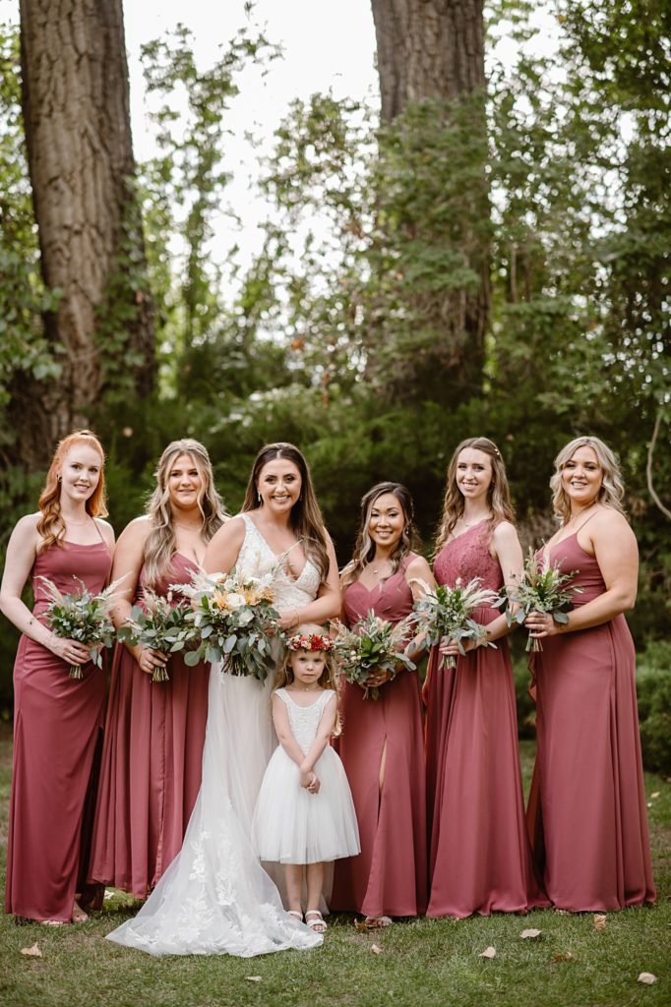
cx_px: 336
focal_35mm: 85
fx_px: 2378
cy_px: 504
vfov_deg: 23.9
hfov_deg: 16.1
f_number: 2
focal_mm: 85
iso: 200
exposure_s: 1/640
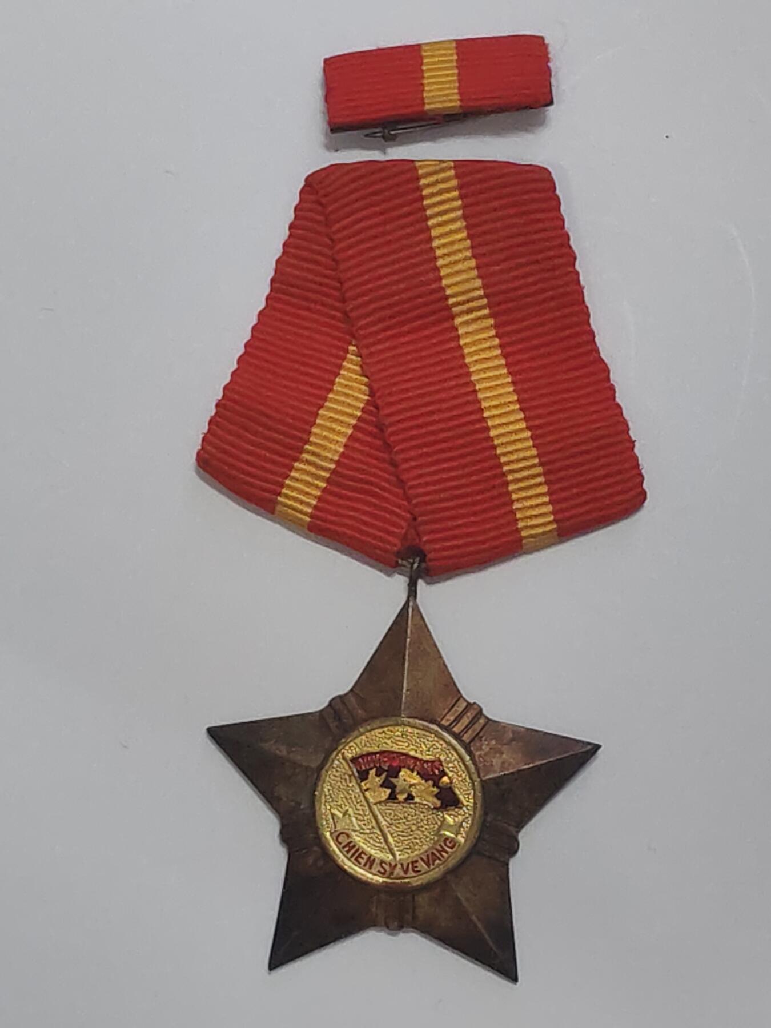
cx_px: 386
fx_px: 3089
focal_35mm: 104
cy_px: 514
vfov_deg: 18.9
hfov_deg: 14.2
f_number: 1.95
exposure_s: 1/33
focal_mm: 5.52
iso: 400
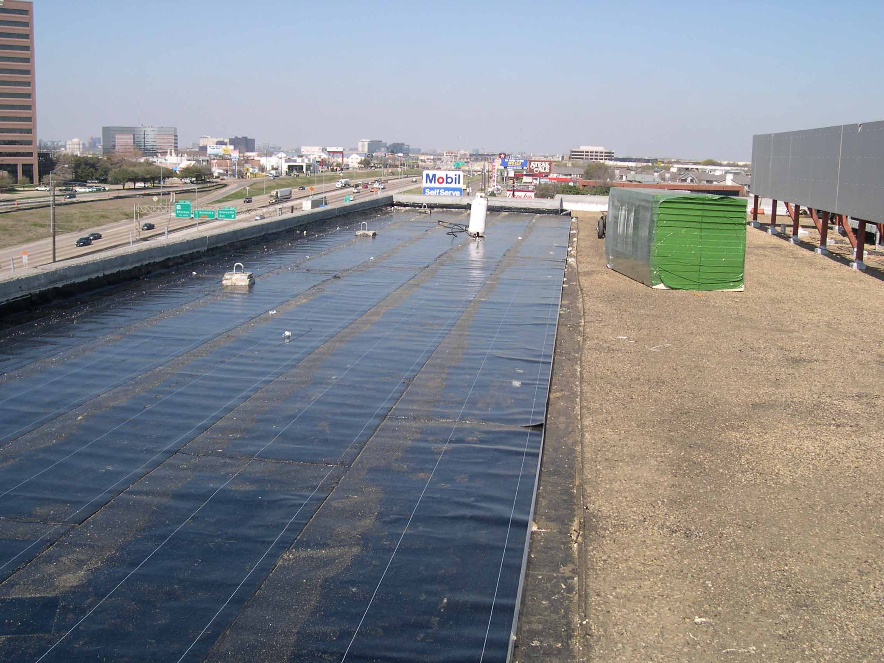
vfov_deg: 37.7
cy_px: 332
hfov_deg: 49.0
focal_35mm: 38
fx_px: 970
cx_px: 442
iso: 100
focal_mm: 8
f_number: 7.6
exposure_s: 1/172
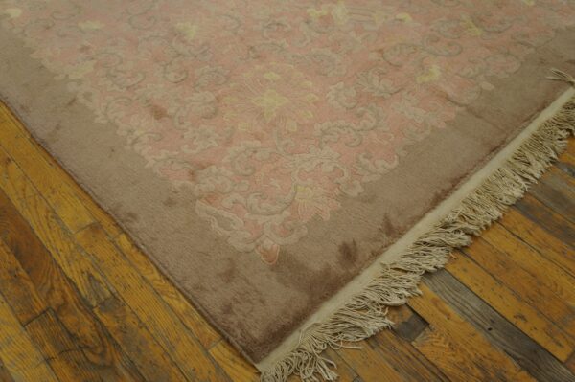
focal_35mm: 34
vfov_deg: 38.3
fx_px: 551
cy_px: 191
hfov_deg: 55.1
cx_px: 288
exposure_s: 1/60
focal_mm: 23
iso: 400
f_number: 4
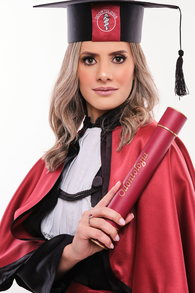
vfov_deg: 26.3
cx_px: 97
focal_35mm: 77
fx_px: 625
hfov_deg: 17.7
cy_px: 145
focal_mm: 50
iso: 160
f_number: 9
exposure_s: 1/125
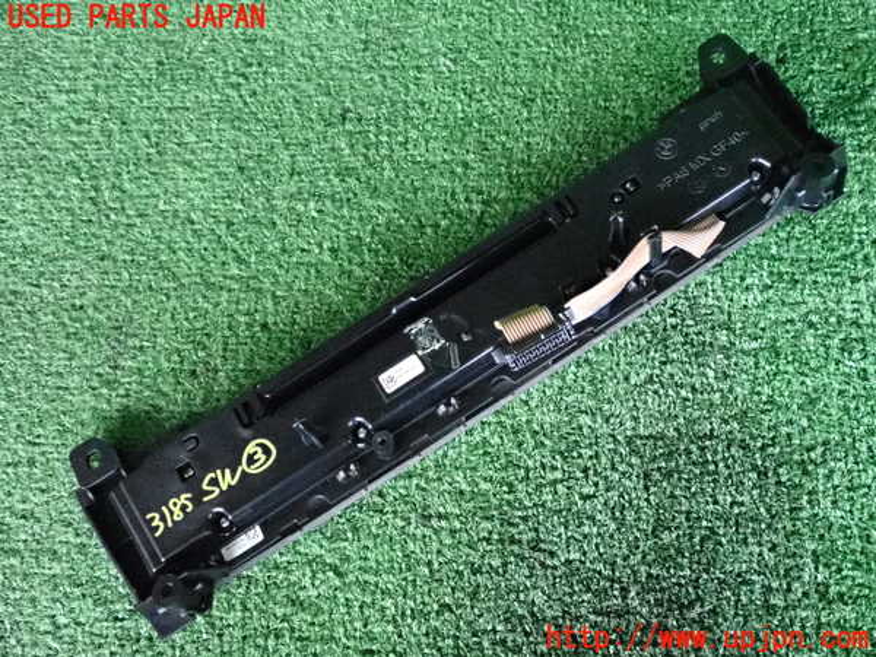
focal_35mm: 36
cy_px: 328
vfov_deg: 39.7
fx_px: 911
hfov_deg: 51.4
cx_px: 438
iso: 5000
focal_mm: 6.37
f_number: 2.5
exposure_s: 1/125
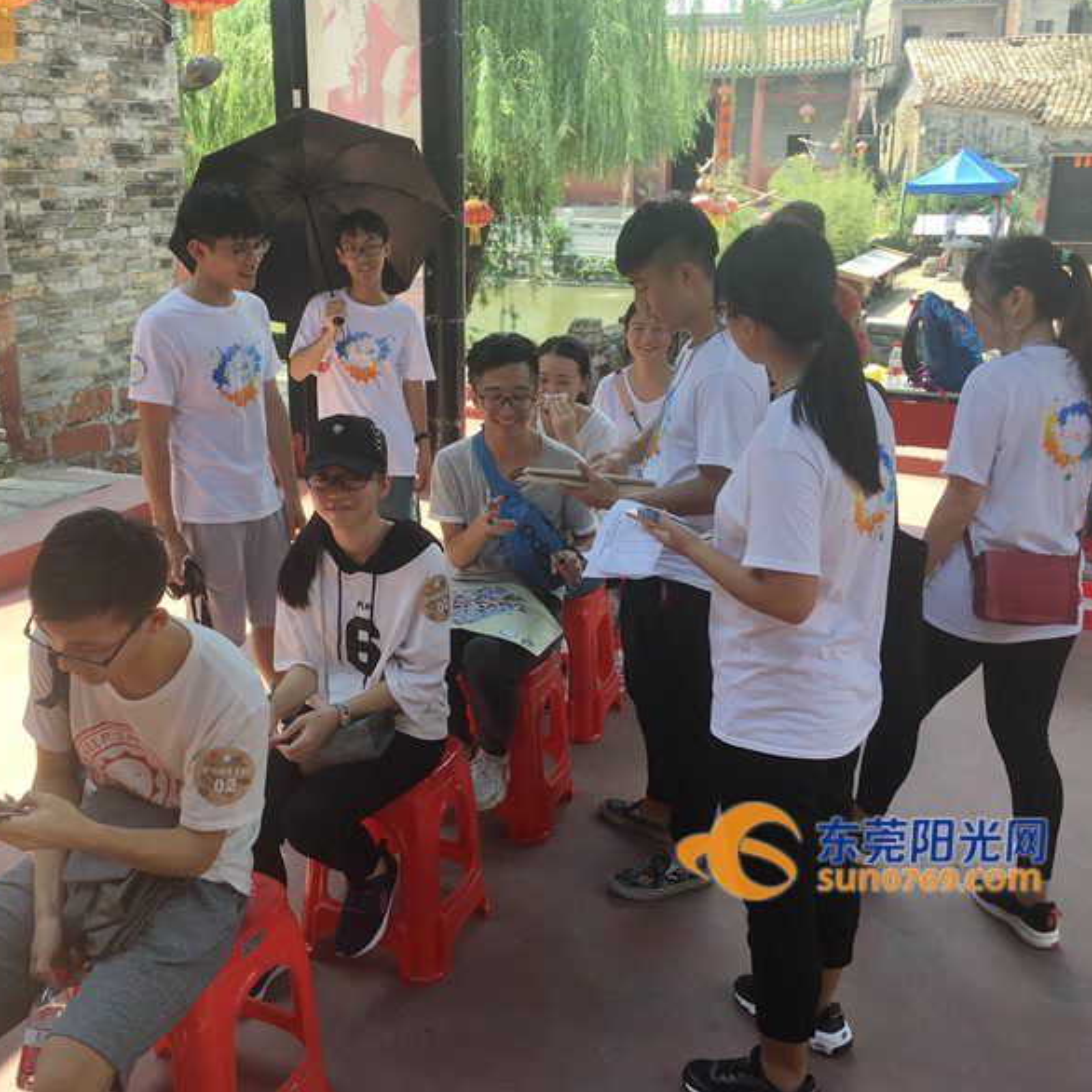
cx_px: 485
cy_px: 548
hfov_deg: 47.1
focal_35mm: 35
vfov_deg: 47.2
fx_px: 1249
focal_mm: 4.15
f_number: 2.2
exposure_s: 1/318
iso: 25
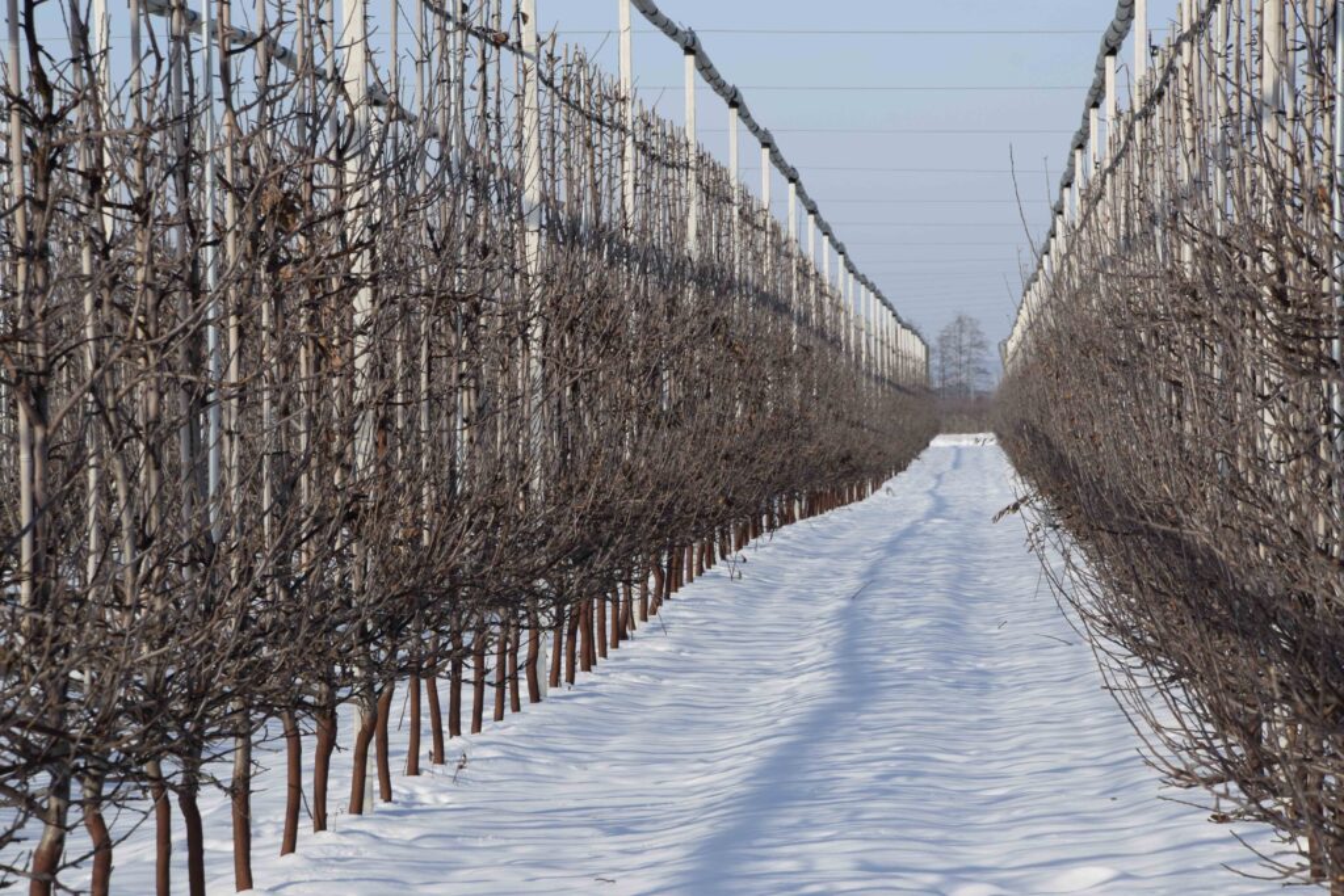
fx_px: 5880
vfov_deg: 8.7
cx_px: 672
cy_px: 448
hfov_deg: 13.0
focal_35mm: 158
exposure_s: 1/125
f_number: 14
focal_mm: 105
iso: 100
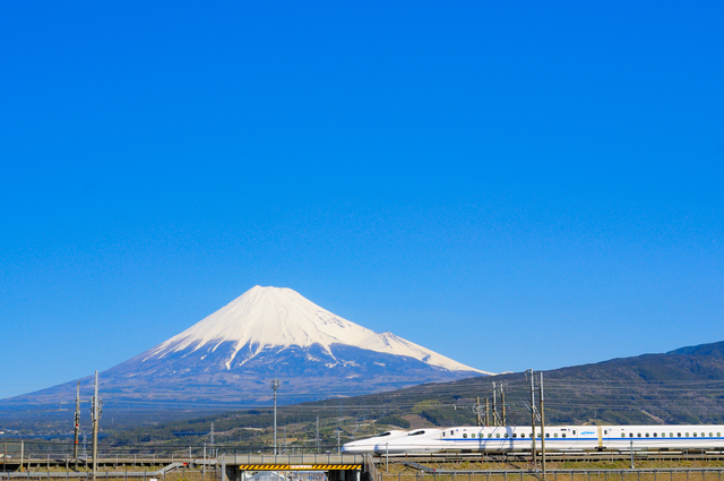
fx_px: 1205
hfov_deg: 33.4
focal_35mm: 60
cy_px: 240
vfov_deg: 22.6
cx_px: 362
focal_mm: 40
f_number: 7.1
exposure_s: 1/1250
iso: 200
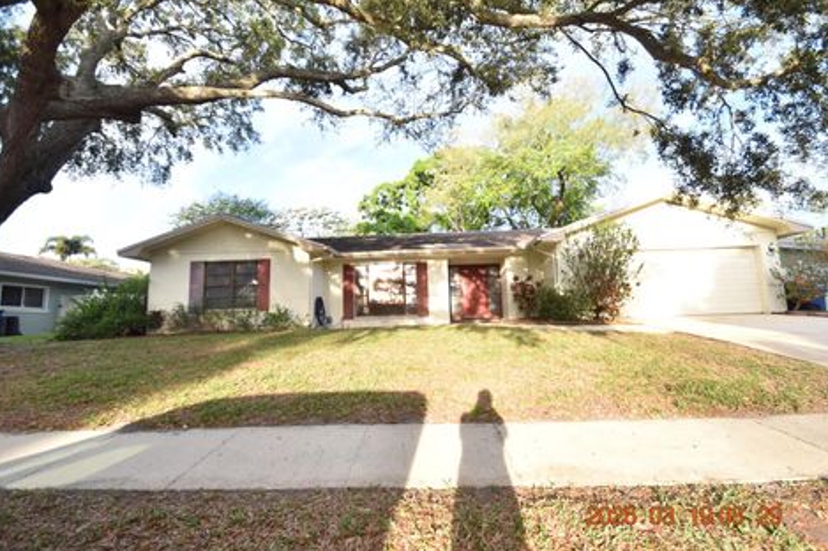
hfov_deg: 96.8
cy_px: 266
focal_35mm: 16
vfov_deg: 73.6
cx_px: 424
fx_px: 368
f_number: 3.5
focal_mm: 10
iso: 800
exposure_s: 1/1000
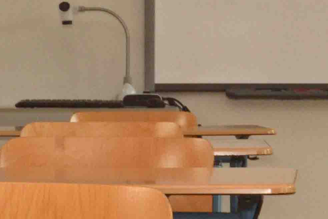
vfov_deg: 7.5
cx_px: 74
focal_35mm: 183
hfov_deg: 11.2
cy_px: 128
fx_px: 1667
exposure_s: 1/80
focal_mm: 26
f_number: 14
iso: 800
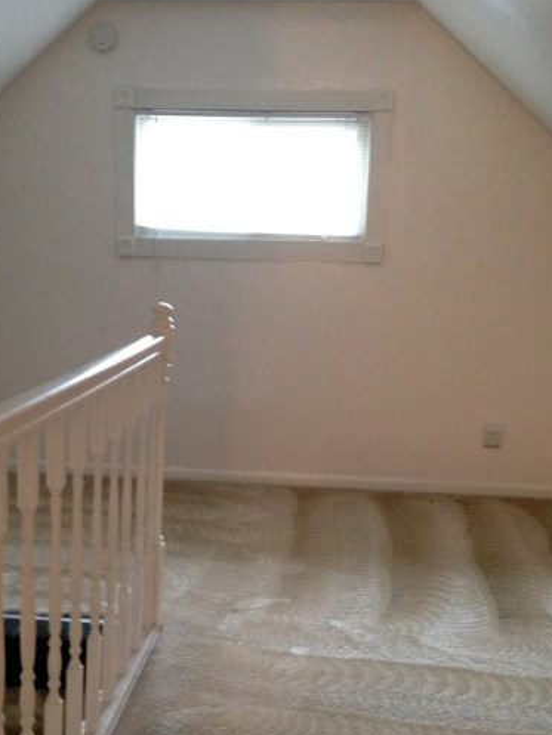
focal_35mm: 51
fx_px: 1084
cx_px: 226
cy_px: 492
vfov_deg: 37.1
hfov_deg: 28.5
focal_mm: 4.12
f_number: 2.4
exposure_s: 1/20
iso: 400
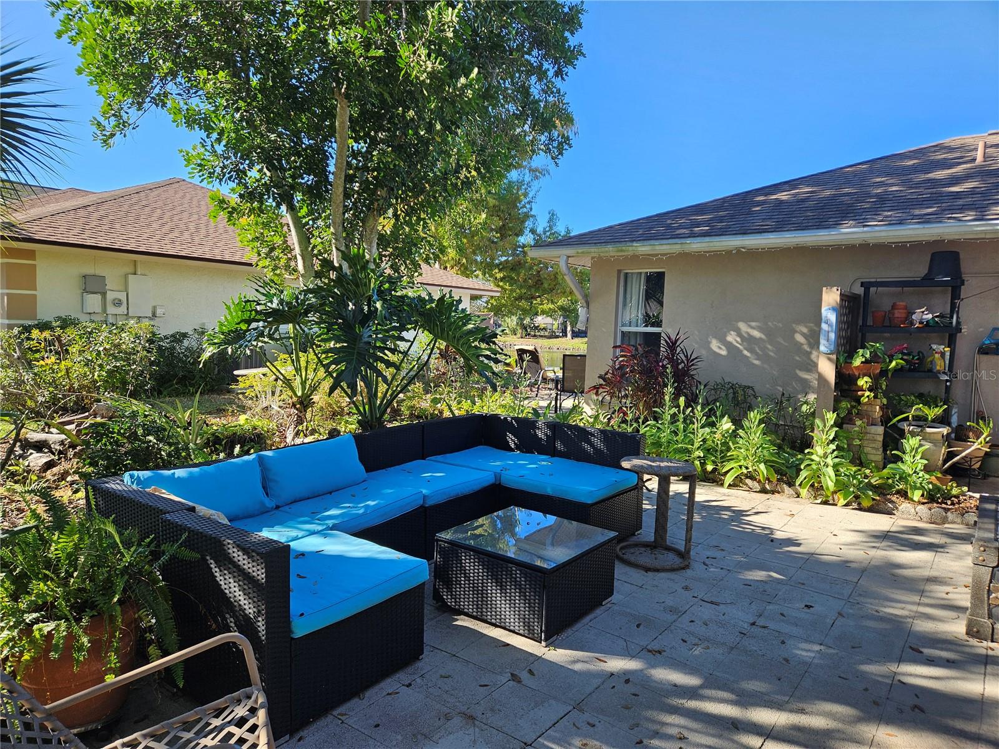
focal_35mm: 23
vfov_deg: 58.9
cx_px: 500
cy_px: 374
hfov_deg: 73.9
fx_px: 664
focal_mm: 5.4
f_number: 1.8
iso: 25
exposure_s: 1/499
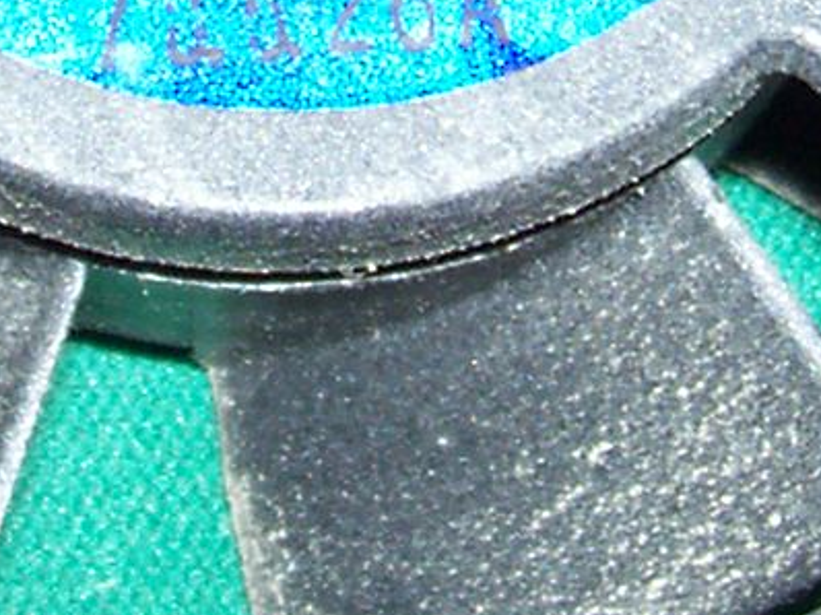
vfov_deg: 7.4
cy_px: -345
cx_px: 377
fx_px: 4670
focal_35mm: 197
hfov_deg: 10.0
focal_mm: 5.6
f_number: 2.7
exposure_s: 1/64
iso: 80
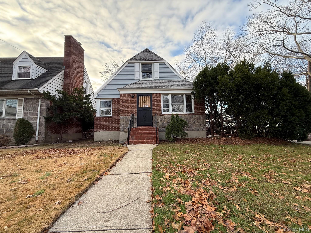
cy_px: 116
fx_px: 126
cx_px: 156
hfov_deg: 102.1
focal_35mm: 14
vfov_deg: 85.7
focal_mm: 2.22
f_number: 2.2
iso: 64
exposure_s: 1/269
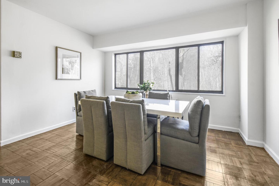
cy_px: 93
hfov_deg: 100.4
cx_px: 140
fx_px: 116
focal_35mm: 15
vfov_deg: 77.2
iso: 200
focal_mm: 10
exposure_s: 1/8
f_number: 8
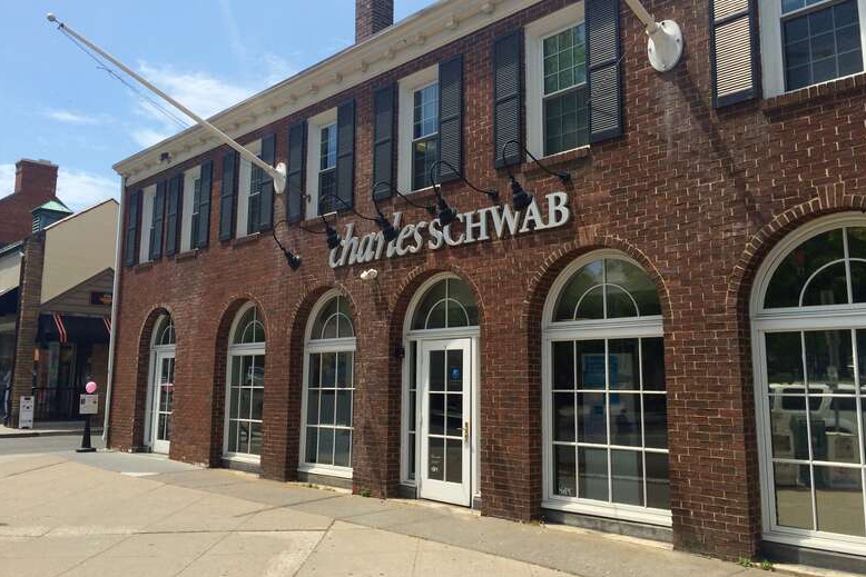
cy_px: 280
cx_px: 442
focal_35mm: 31
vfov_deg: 42.3
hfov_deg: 60.3
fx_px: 746
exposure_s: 1/1866
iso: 32
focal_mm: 4.15
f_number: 2.2
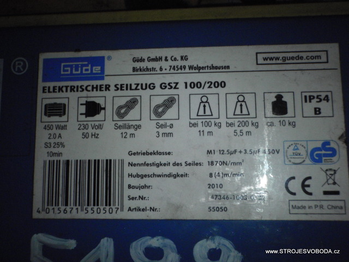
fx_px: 363
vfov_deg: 39.7
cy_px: 131
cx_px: 174
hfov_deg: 51.4
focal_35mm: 36
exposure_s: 1/250
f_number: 4.1
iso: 500
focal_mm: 6.53
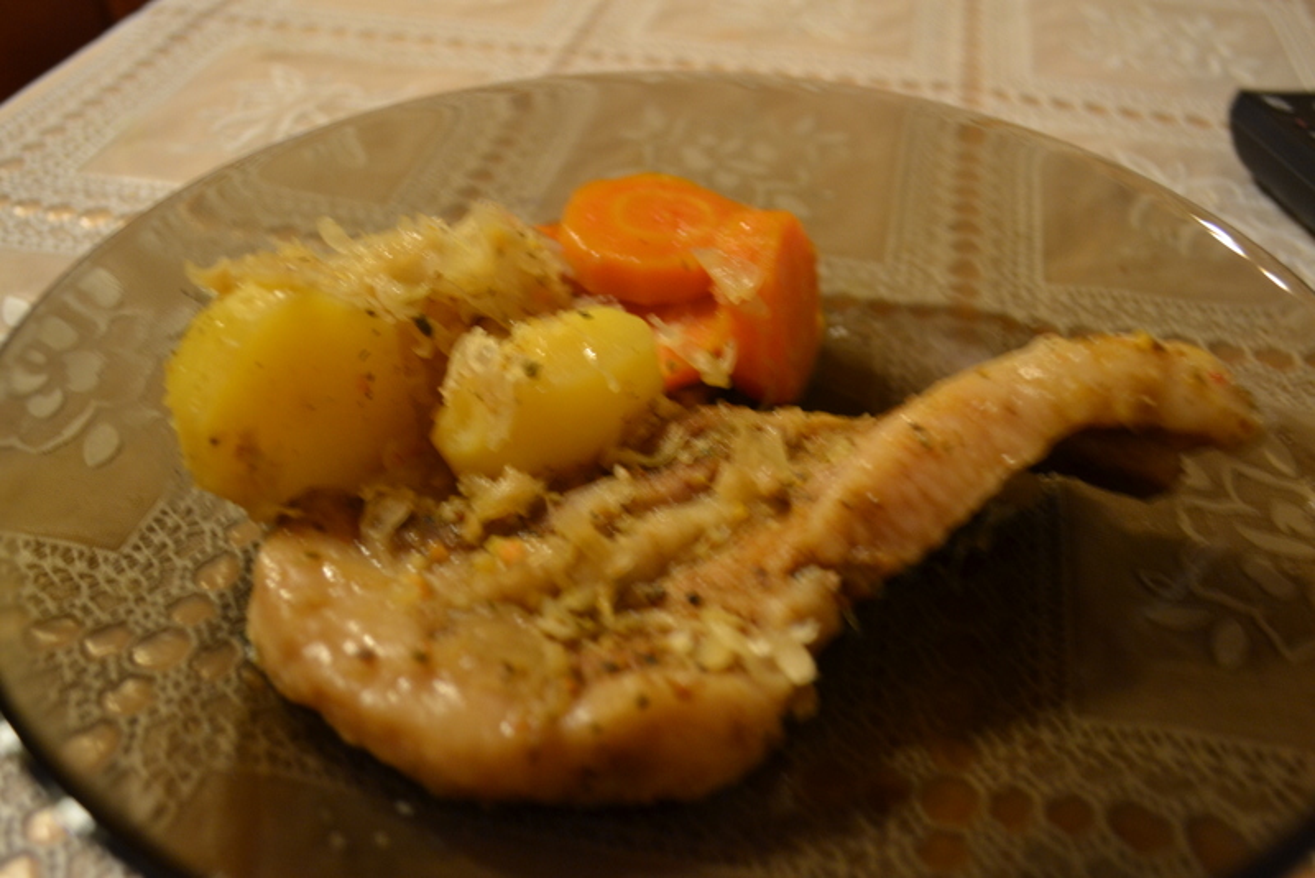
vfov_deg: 40.0
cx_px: 658
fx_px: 1206
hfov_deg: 57.2
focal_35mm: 33
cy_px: 439
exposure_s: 1/6
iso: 800
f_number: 4
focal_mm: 22
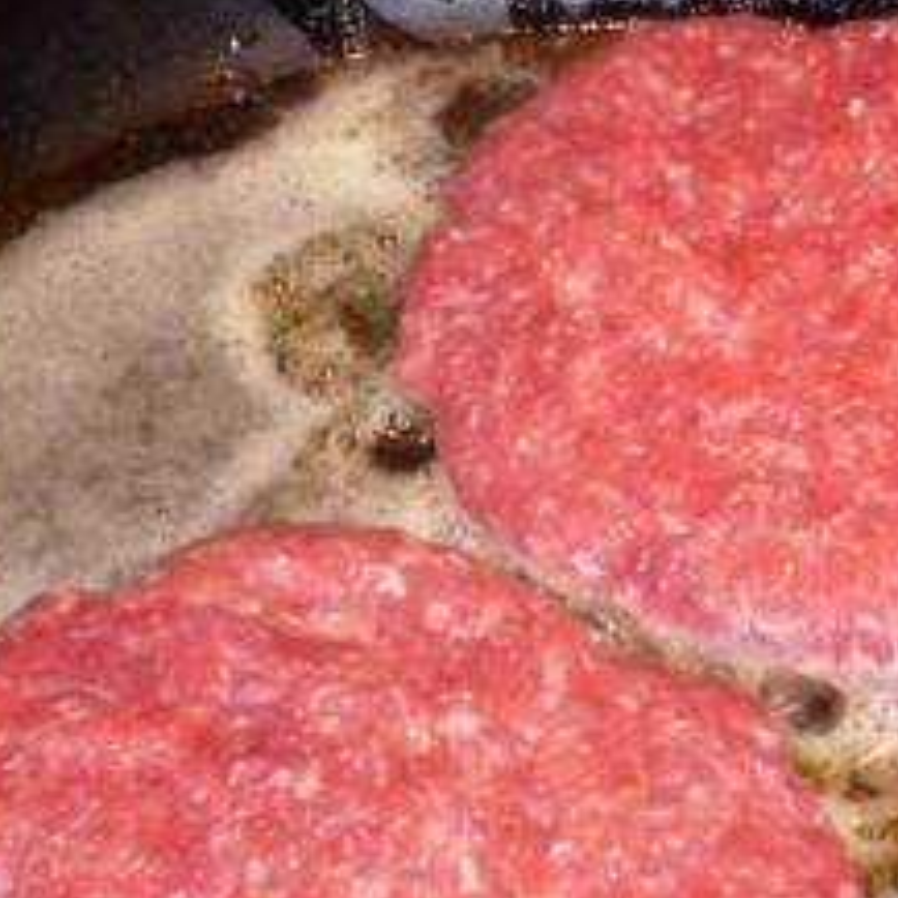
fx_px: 4285
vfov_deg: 12.0
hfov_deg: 11.9
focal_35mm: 146
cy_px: 443
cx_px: 803
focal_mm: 10
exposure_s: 1/60
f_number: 4.4
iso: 400
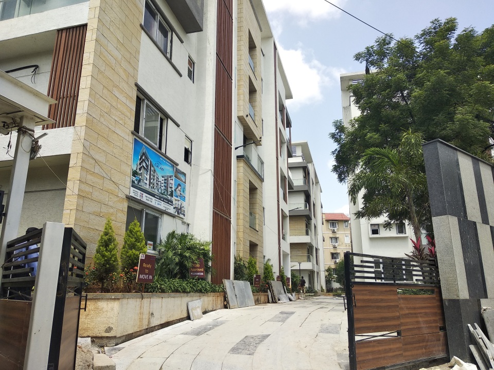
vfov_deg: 53.1
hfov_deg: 67.3
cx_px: 247
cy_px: 185
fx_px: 371
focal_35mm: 26
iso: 100
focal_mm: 3.81
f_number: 2.2
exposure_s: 1/618
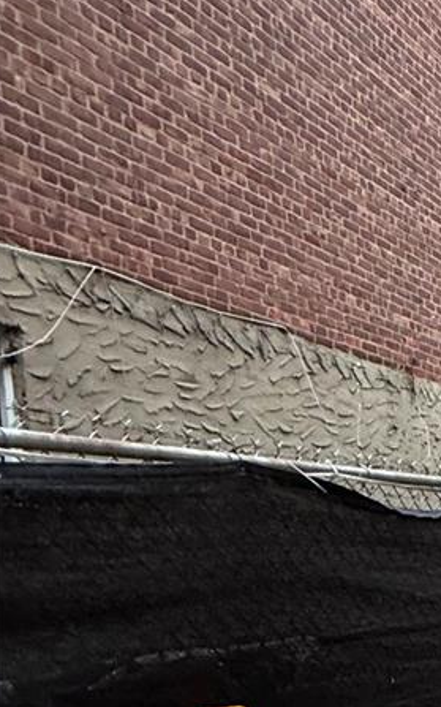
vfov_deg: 35.9
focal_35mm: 51
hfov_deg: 17.4
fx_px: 982
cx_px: 903
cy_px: 699
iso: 200
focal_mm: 2.22
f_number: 2.2
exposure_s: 1/99
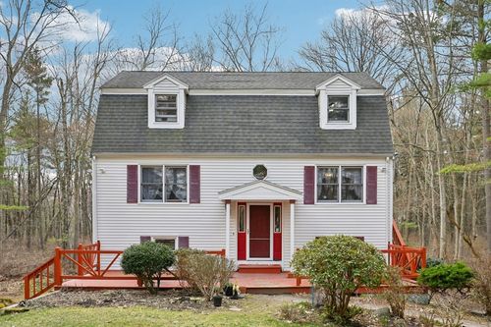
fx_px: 382
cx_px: 246
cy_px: 164
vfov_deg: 46.4
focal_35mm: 28
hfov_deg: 65.5
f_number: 8
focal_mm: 28
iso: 400
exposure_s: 1/500
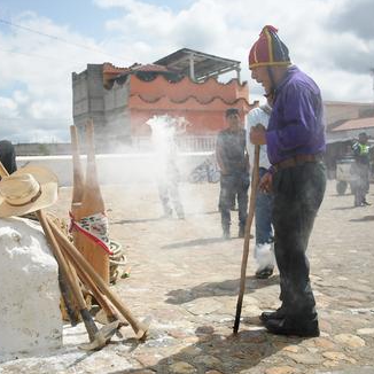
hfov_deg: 38.9
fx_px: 526
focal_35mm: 43
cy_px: 189
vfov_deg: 39.2
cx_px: 142
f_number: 3.8
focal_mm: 22
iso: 250
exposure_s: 1/3200
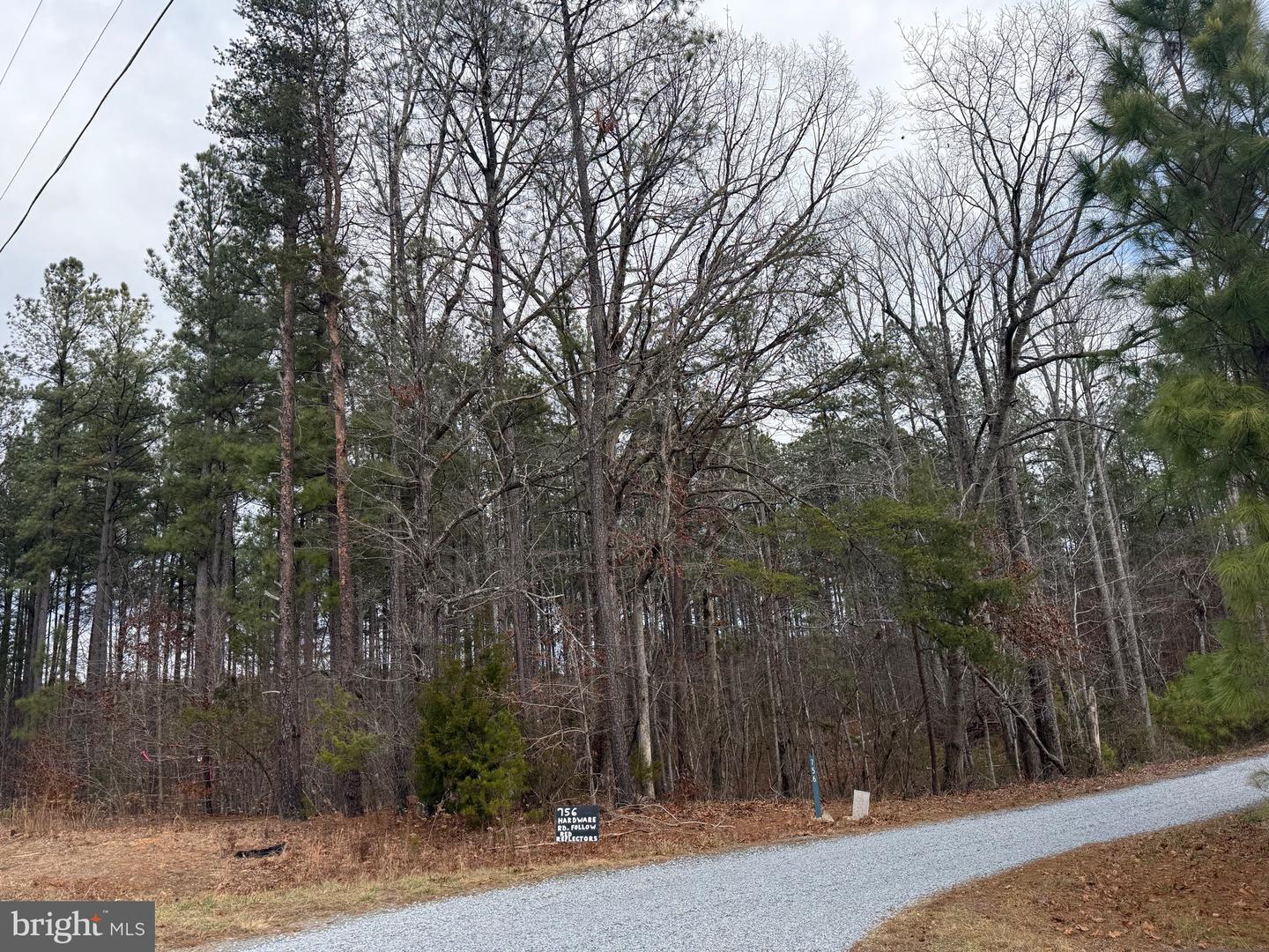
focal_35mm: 24
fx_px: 880
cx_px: 634
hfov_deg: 71.6
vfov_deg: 56.8
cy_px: 476
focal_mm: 6.76
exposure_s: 1/2445
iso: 100
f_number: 1.78
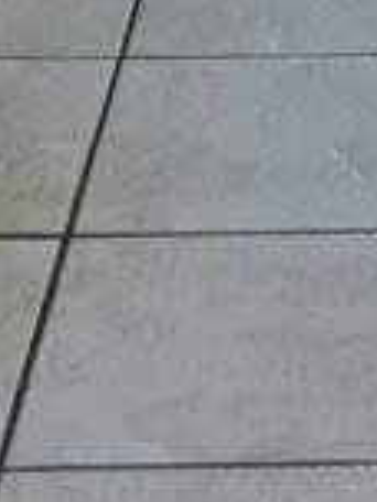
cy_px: -1067
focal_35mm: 181
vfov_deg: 8.7
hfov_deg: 8.1
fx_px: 2628
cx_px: 526
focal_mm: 6.3
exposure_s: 1/180
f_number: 1.7
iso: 100
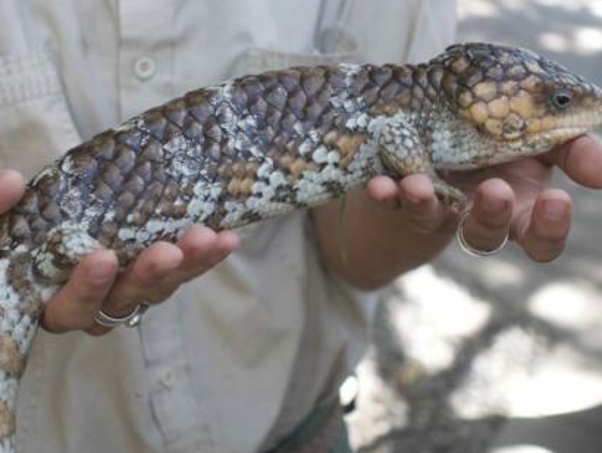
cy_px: 224
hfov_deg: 23.8
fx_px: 1427
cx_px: 282
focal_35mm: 82
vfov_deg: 18.0
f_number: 2.8
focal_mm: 25.7
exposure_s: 1/160
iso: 640
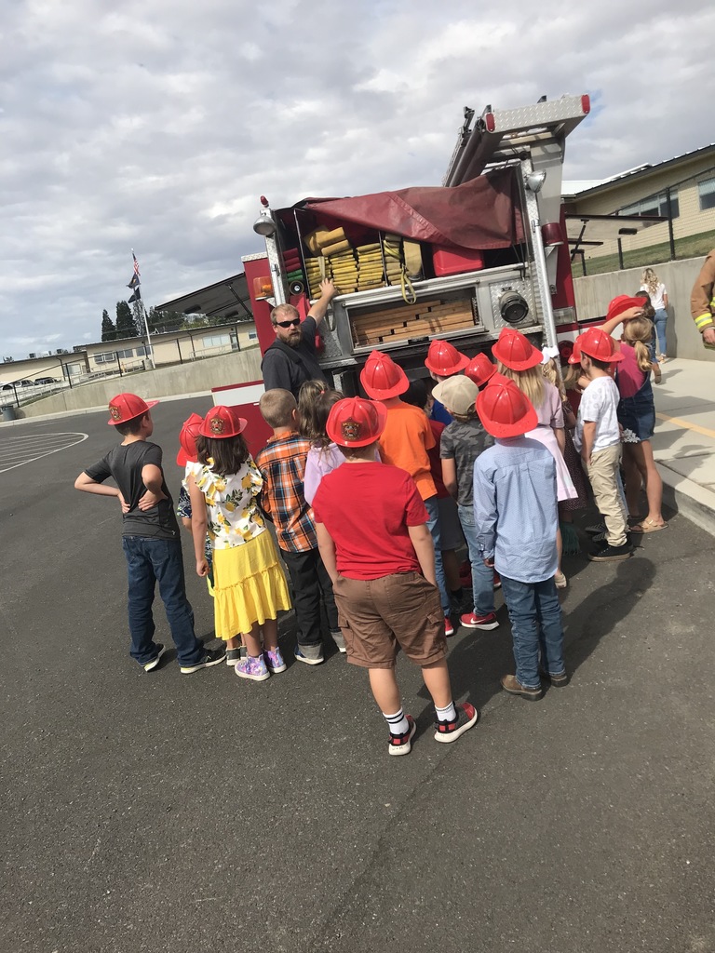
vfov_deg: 63.4
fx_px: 771
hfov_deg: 49.7
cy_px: 476
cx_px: 358
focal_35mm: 28
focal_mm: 3.99
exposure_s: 1/2740
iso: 20
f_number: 1.8
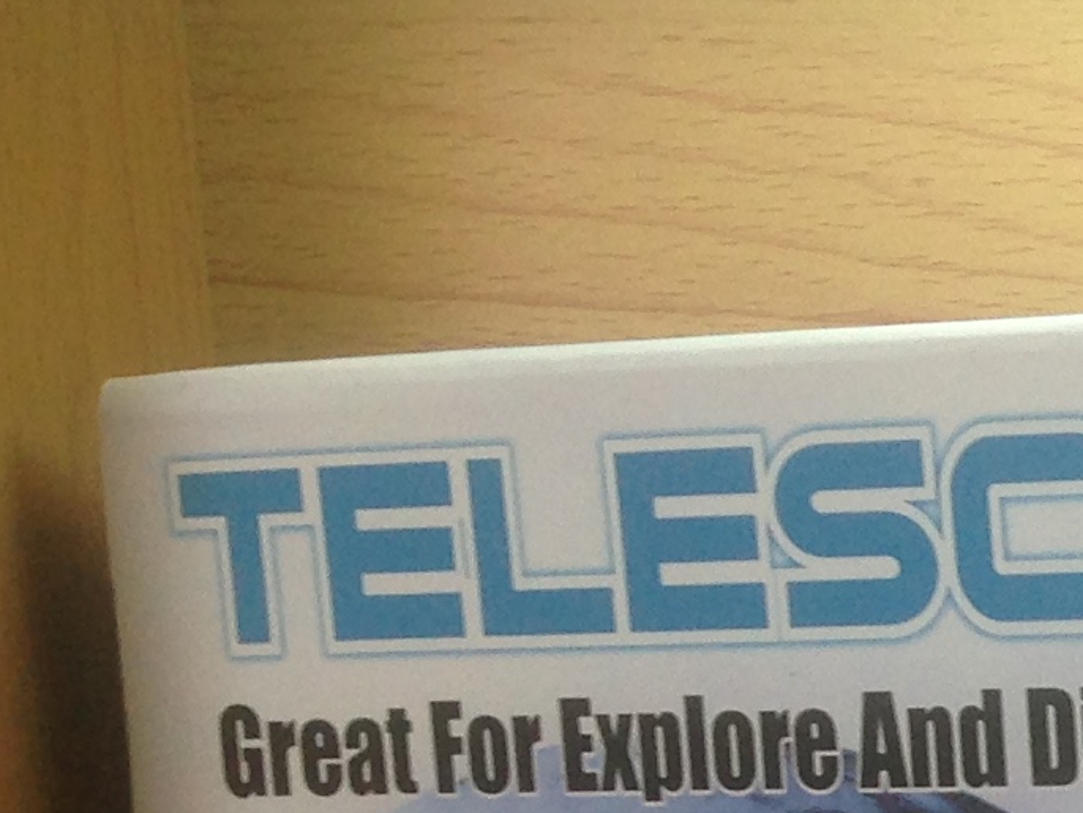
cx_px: 2417
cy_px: 1451
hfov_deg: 11.0
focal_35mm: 157
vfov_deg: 9.1
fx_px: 4914
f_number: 2.4
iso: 50
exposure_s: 1/40
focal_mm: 4.12
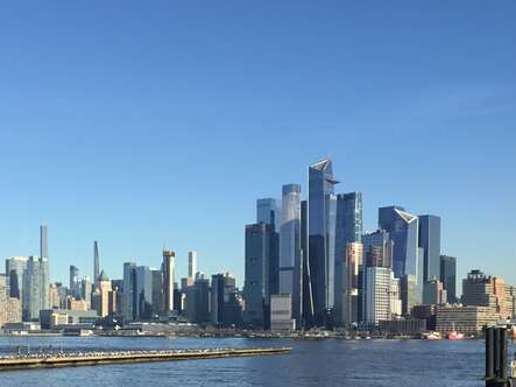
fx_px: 835
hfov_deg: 34.0
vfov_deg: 25.3
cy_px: 345
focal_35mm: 56
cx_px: 169
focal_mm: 3.3
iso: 25
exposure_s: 1/1101
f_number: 2.4
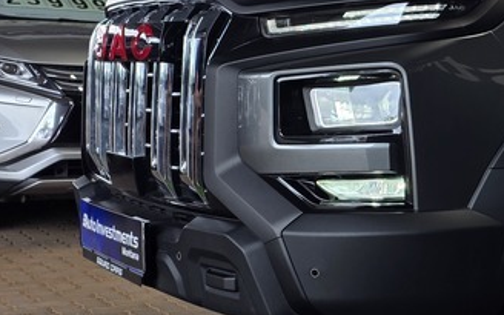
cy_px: 146
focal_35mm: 76
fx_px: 1044
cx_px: 659
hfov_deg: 23.8
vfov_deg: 17.2
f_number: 1.7
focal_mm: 6.25
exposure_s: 1/156
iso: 20
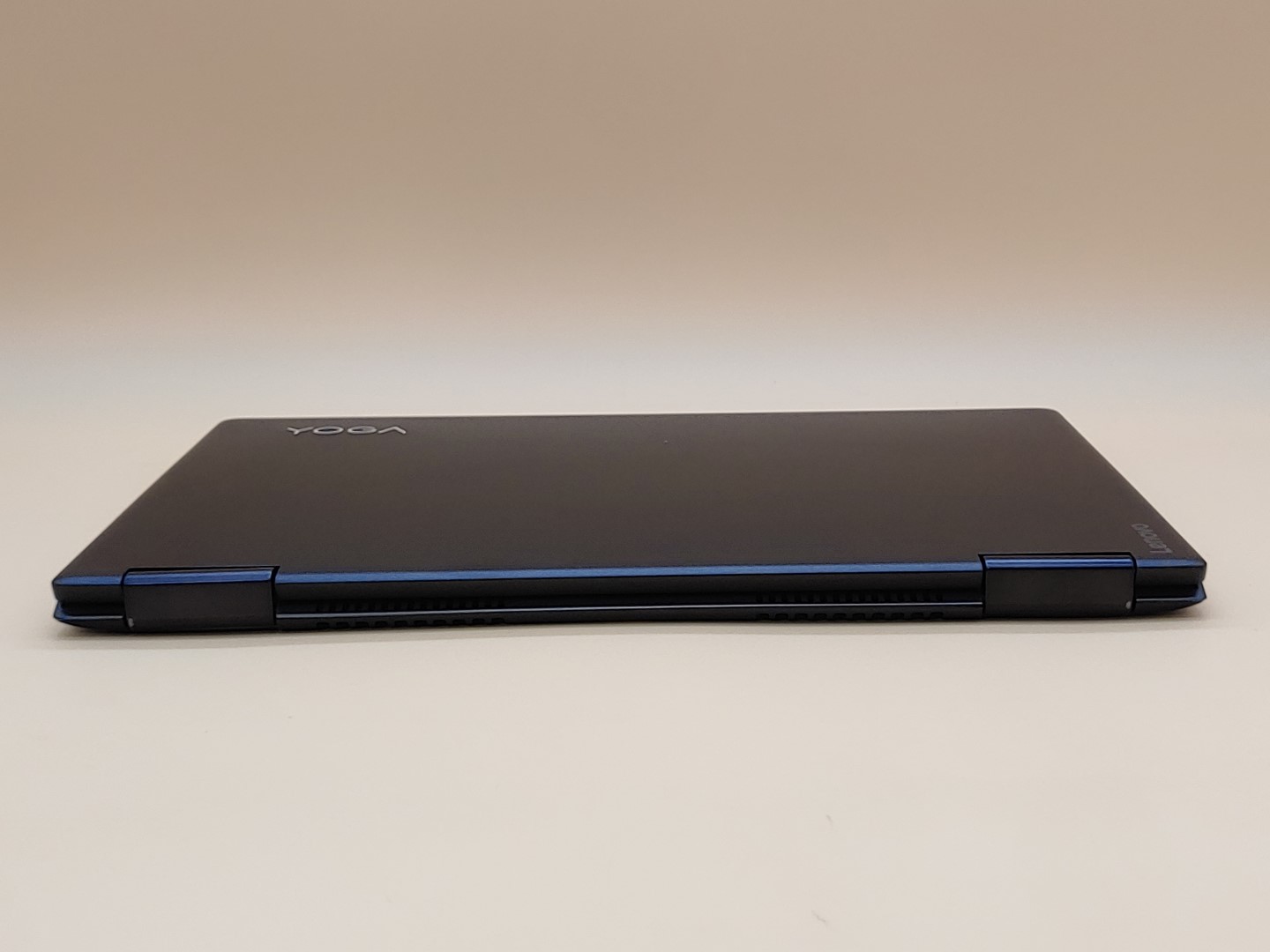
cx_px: 635
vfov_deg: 29.7
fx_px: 1798
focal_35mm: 49
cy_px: 476
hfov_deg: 38.9
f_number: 1.8
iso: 50
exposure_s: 1/131
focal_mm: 4.36
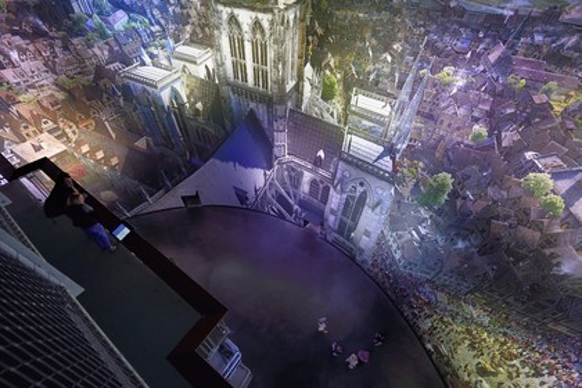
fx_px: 226
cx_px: 291
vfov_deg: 81.2
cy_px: 194
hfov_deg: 104.3
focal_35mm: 14
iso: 800
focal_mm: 14
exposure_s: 1/20
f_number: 5.6
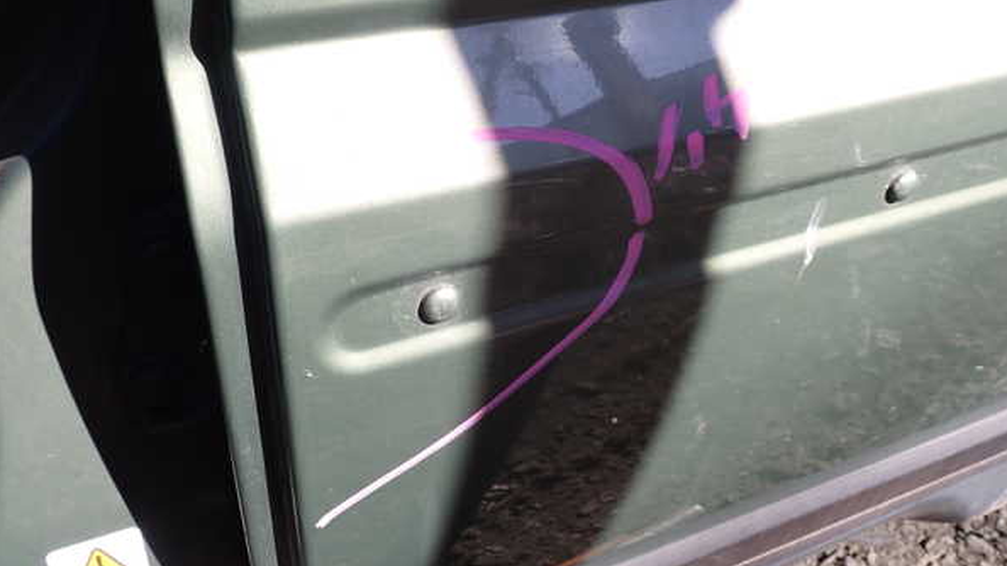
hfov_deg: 59.5
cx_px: 502
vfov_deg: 35.6
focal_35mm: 33
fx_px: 881
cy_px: 286
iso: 100
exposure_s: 1/400
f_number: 3.2
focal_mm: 5.4
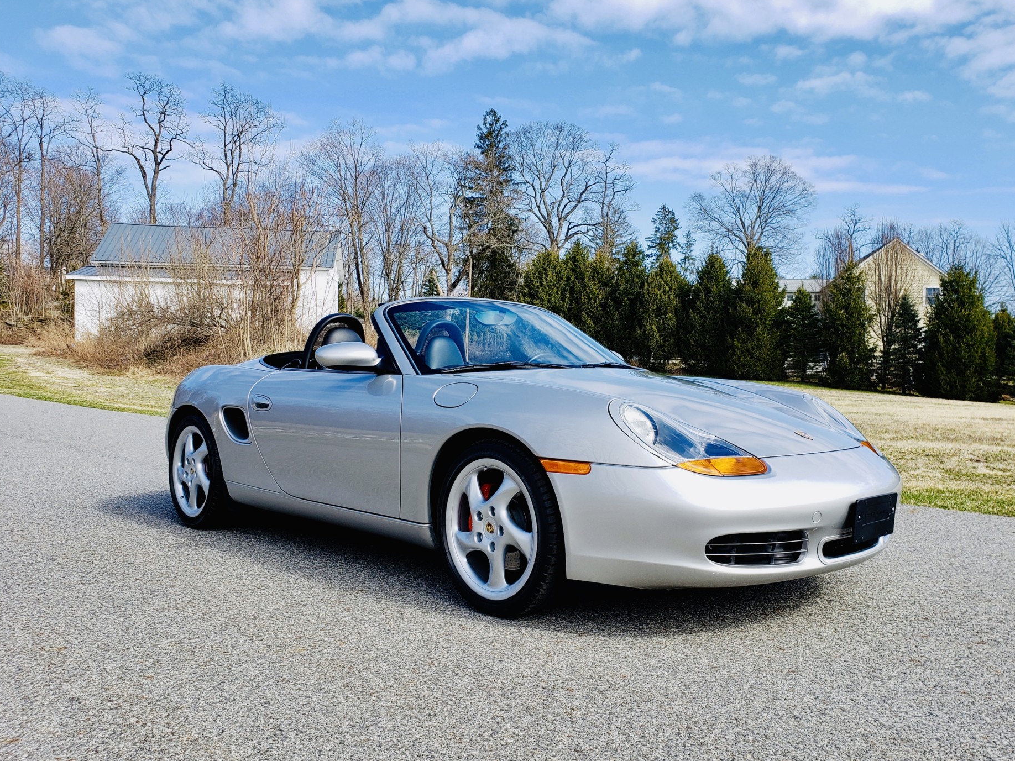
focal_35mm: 29
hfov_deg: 61.6
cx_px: 550
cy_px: 375
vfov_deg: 48.2
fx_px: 850
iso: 50
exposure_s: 1/712
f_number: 2.4
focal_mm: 4.3
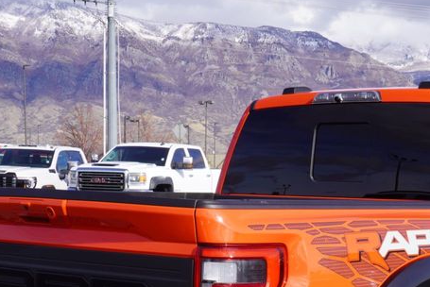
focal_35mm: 91
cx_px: 329
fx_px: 1089
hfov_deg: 22.1
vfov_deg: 14.7
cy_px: 318
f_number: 10
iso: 100
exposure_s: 1/125
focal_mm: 27
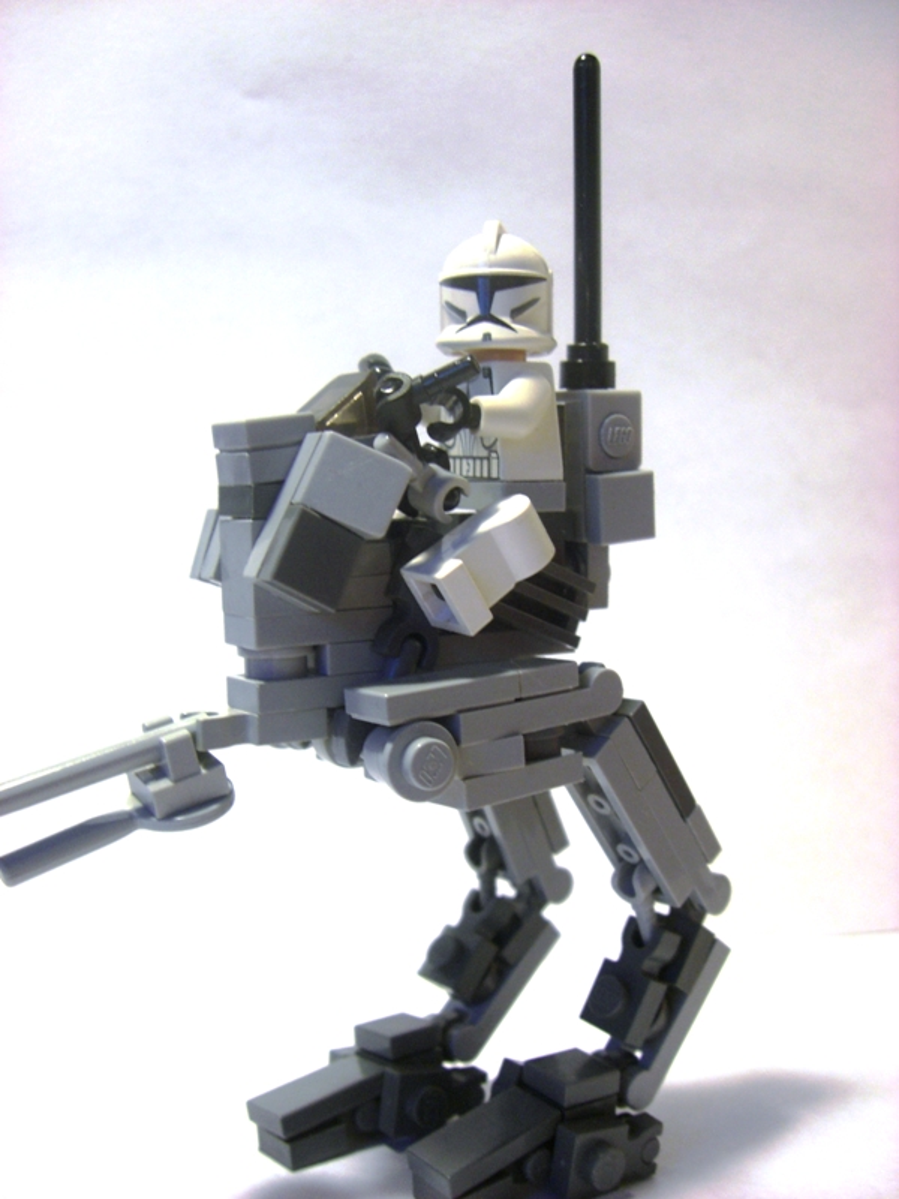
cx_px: 450
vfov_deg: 49.0
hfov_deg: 37.7
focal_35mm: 38
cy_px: 600
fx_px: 1316
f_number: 2.7
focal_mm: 6.2
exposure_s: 1/50
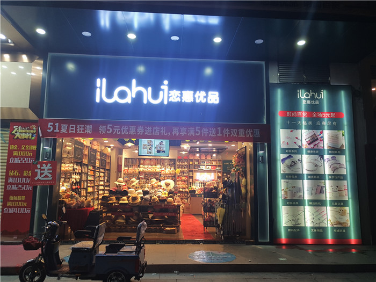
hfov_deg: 58.4
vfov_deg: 45.4
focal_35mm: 31
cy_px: 141
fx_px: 337
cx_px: 188
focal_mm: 3.75
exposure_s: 1/33
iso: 64
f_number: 2
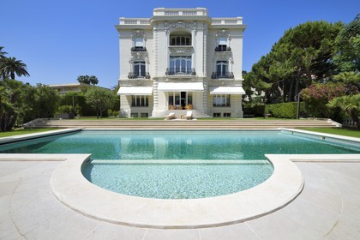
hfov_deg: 104.3
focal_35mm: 14
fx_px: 140
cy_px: 120
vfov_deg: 81.2
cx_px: 180
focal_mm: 14
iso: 100
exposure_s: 1/250
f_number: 11
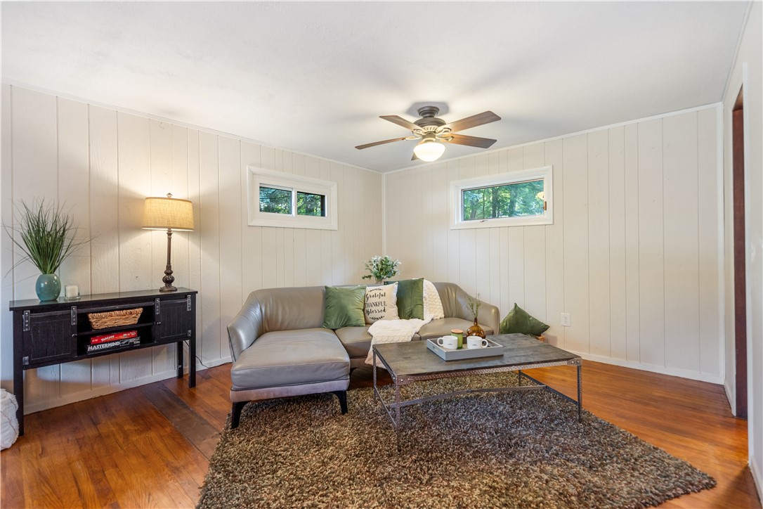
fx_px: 339
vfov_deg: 73.7
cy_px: 254
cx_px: 382
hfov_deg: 96.7
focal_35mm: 16
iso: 1250
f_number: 2.8
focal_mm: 16
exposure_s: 1/30
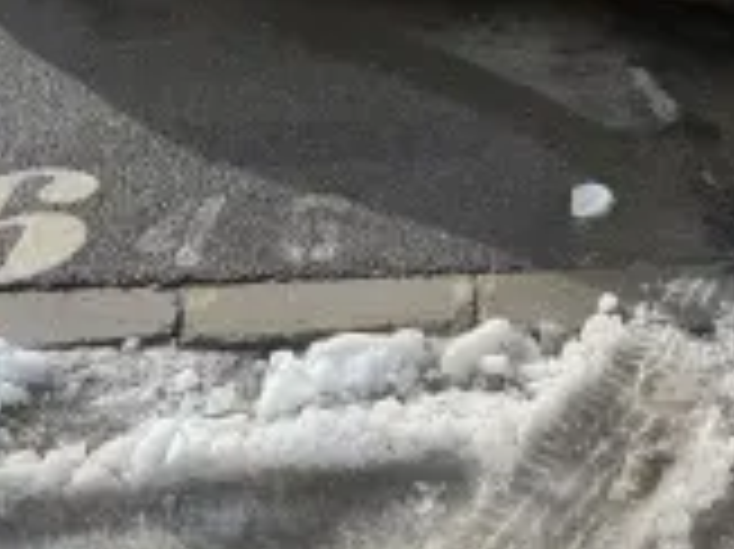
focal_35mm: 53
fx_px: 1123
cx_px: 567
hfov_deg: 35.2
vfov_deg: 25.6
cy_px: -45
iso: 80
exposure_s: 1/2525
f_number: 1.78
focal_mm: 6.76
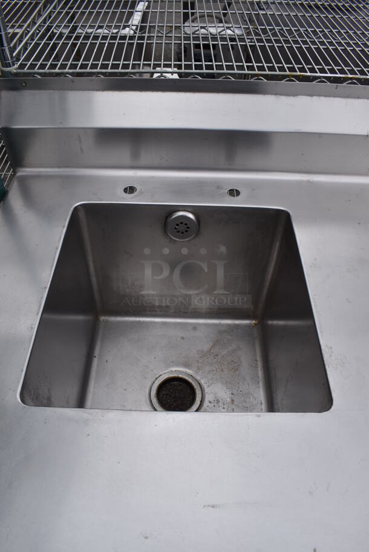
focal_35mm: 27
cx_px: 184
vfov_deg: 67.3
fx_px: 414
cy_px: 276
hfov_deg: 48.0
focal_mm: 18
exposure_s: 1/320
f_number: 7.1
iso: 200
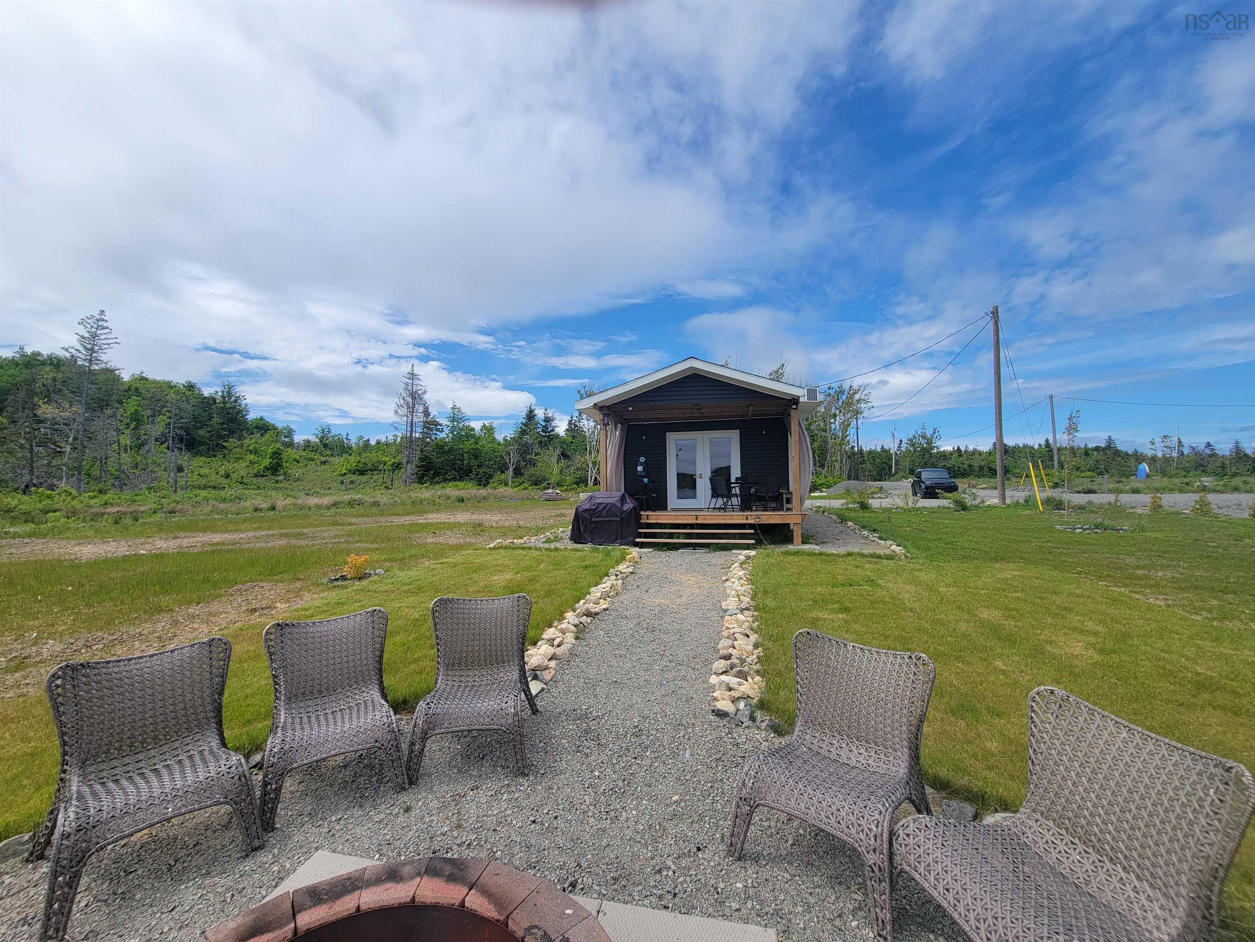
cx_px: 628
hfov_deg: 106.2
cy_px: 471
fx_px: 471
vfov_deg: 89.9
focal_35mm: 13
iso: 50
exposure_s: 1/2169
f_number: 2.2
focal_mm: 2.2
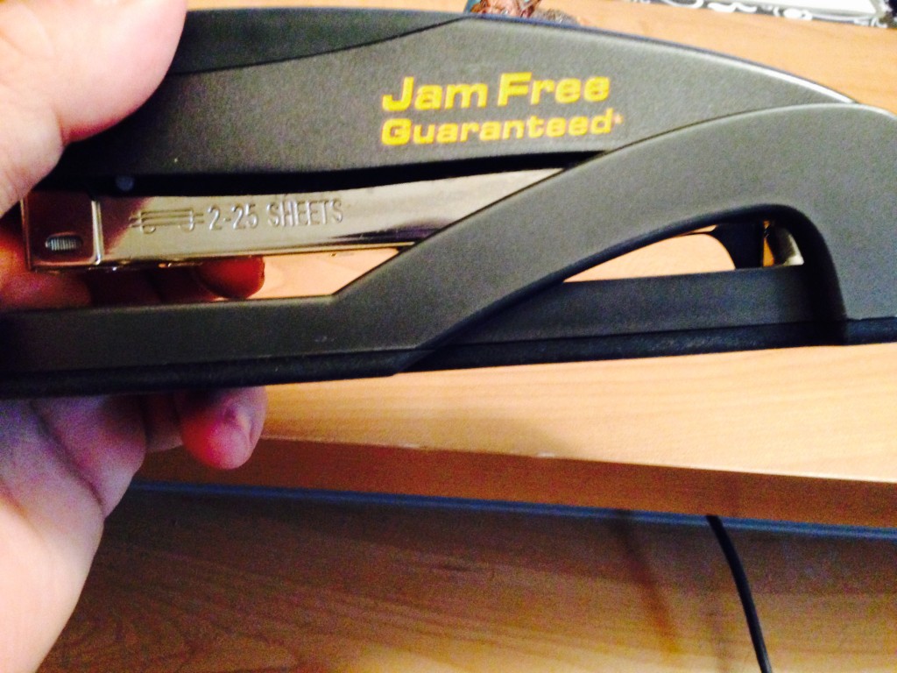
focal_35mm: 33
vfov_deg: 42.9
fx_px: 855
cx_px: 448
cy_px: 336
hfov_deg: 55.4
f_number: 2.4
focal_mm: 4.12
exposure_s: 1/15
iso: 640
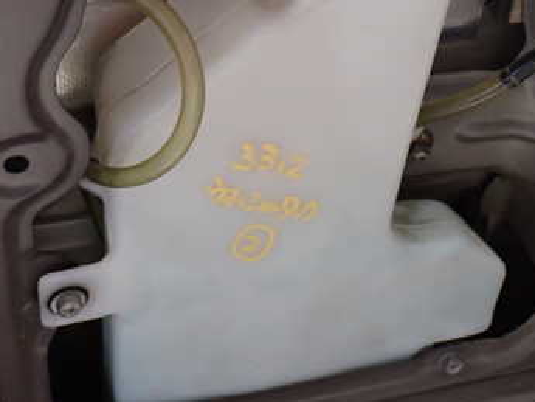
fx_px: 1020
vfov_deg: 22.1
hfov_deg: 29.3
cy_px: 101
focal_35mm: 66
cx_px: 230
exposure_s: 1/40
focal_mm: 6.83
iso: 640
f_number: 2.7
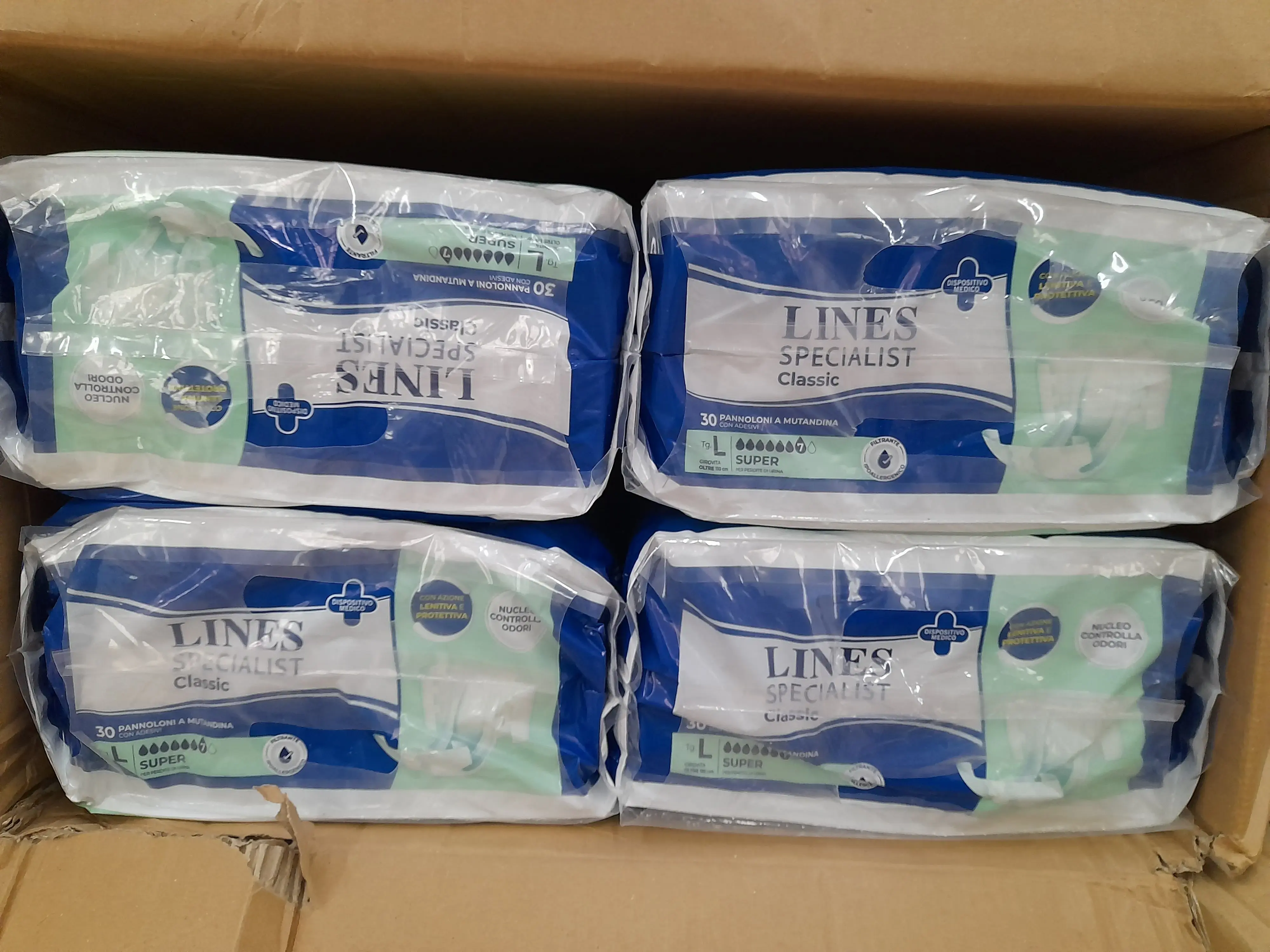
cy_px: 476
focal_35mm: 25
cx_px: 635
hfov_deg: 69.4
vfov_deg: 54.9
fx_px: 917
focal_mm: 4.6
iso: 320
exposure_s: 1/50
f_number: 2
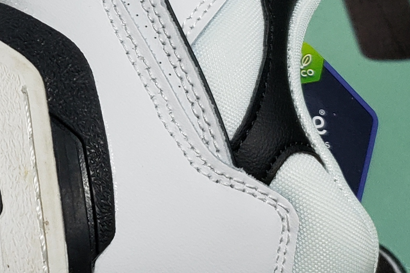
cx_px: -128
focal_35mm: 104
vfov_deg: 12.8
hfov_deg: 18.3
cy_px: -63
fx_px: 1185
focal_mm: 4.3
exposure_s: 1/486
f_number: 1.5
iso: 50
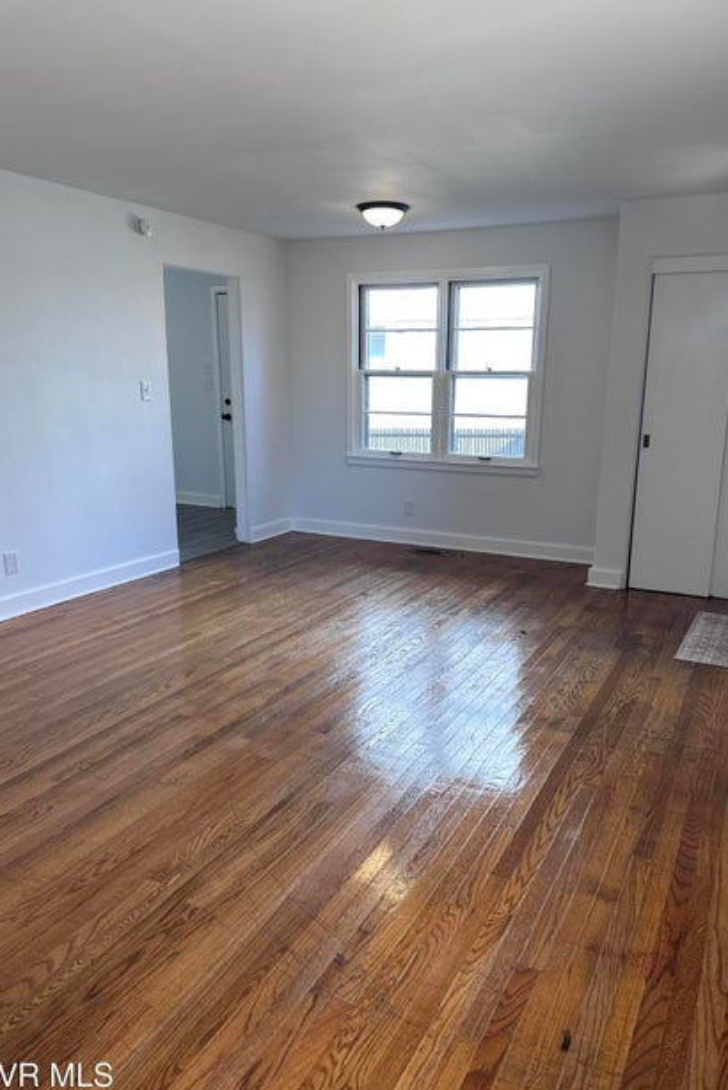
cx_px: 400
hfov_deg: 49.5
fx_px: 788
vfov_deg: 69.4
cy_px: 559
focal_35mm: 26
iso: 64
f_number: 1.78
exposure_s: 1/241
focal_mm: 6.86
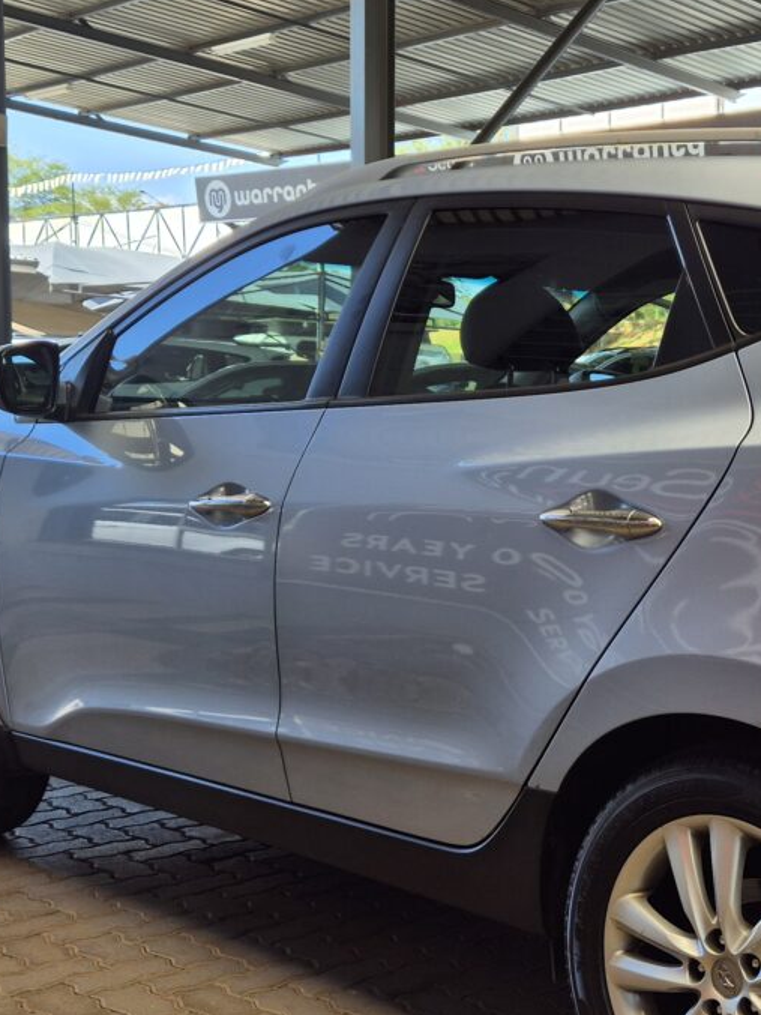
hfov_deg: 27.4
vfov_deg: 37.4
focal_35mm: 51
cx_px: 698
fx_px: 1495
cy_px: 567
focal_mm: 5.4
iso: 25
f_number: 1.8
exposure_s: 1/317
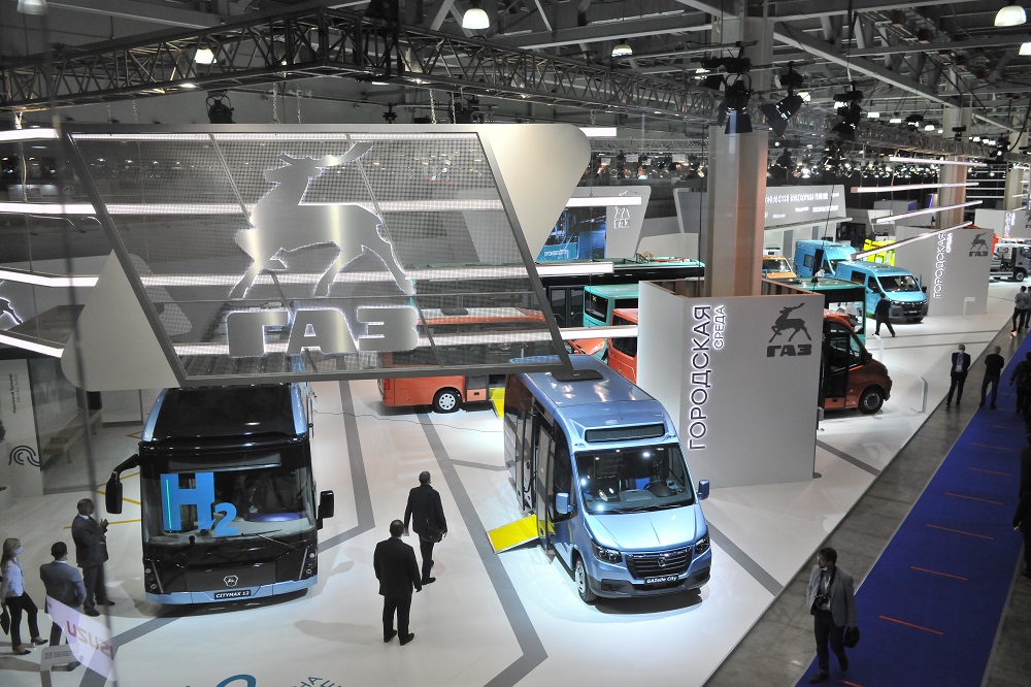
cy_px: 344
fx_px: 887
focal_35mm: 31
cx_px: 516
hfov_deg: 60.3
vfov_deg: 42.3
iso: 1600
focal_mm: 31
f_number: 5.6
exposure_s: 1/320
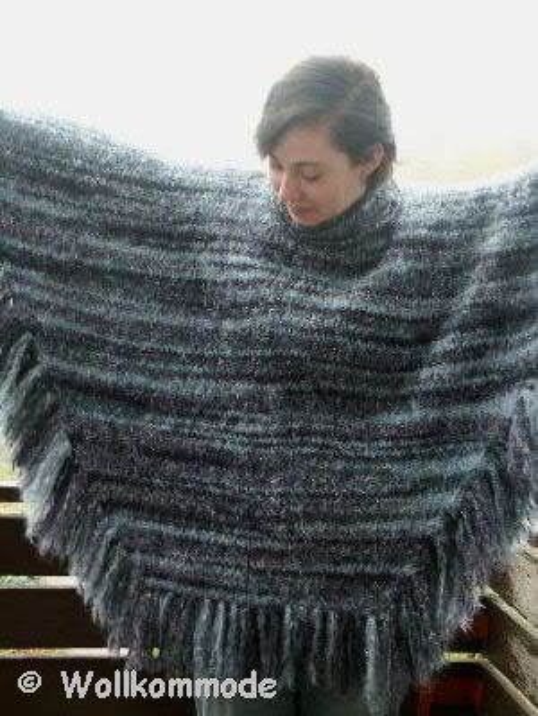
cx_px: 269
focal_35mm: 68
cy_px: 358
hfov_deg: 21.6
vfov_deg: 28.5
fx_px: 1407
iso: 125
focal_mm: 16.83
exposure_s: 1/60
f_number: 3.5
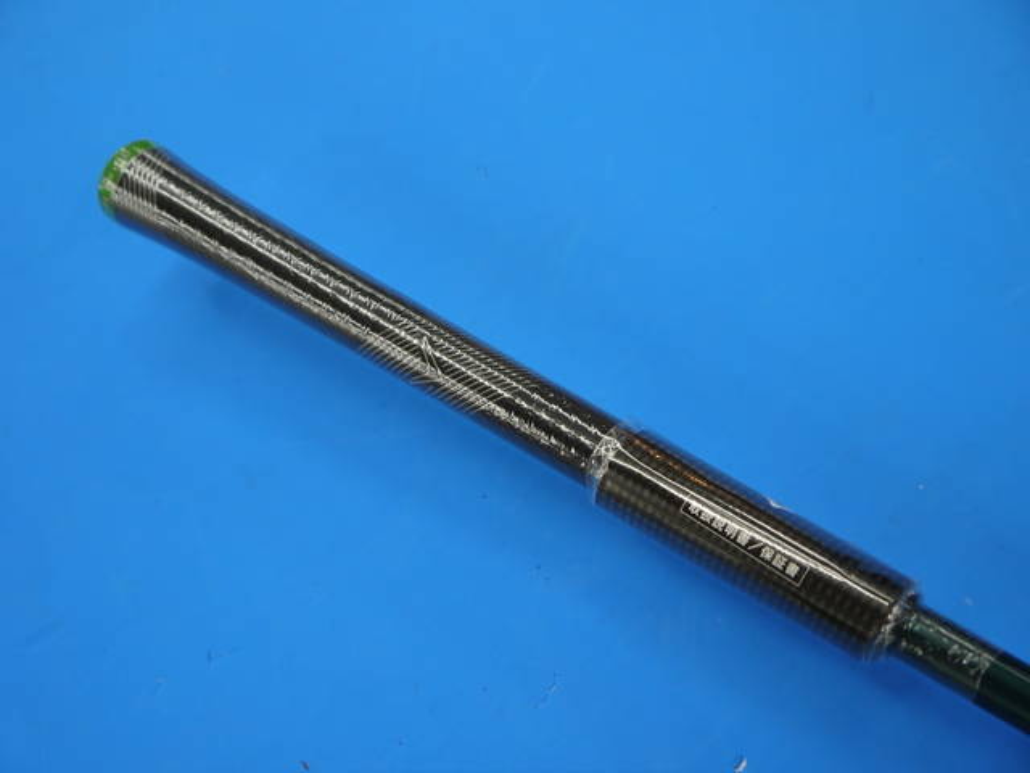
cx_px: 515
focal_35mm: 46
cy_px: 386
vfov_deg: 31.5
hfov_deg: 41.2
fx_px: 1369
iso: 250
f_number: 4.4
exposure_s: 1/125
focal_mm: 23
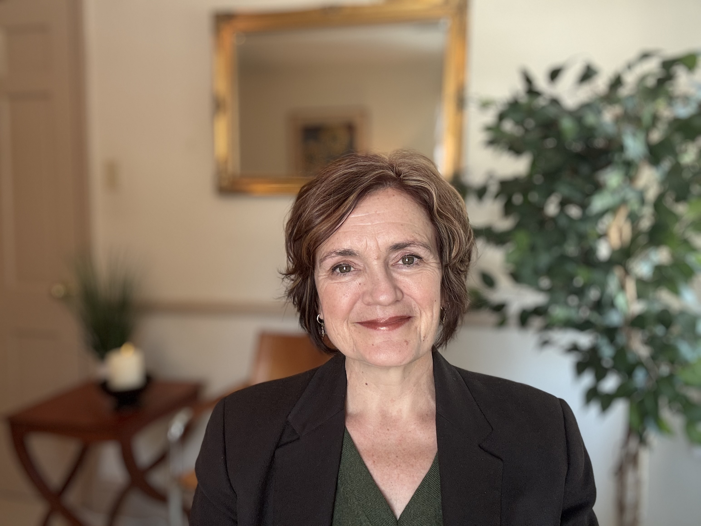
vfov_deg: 46.8
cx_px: 350
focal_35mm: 30
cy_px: 263
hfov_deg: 60.0
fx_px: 608
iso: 80
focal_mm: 2.69
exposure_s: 1/60
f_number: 1.9
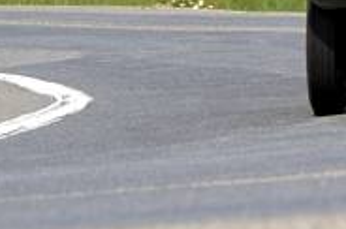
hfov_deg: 2.4
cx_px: 412
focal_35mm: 847
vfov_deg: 1.6
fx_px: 8126
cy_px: -137
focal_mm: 195
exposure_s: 1/400
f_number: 11
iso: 200
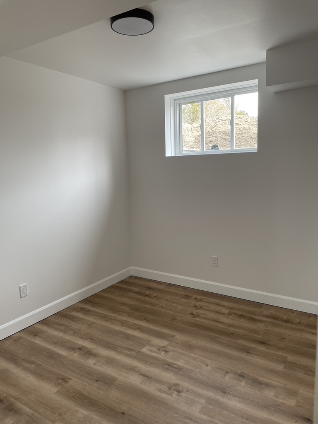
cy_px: 212
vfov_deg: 67.3
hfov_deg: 53.1
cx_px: 159
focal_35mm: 26
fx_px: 318
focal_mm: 4.2
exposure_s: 1/121
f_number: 1.6
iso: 64
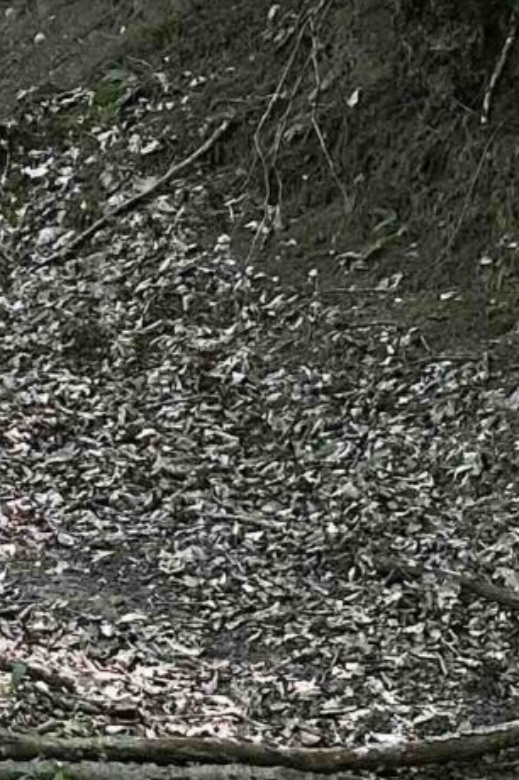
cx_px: -838
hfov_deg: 8.7
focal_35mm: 139
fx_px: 3010
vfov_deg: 14.3
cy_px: -139
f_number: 1.78
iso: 200
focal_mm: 6.86
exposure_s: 1/121
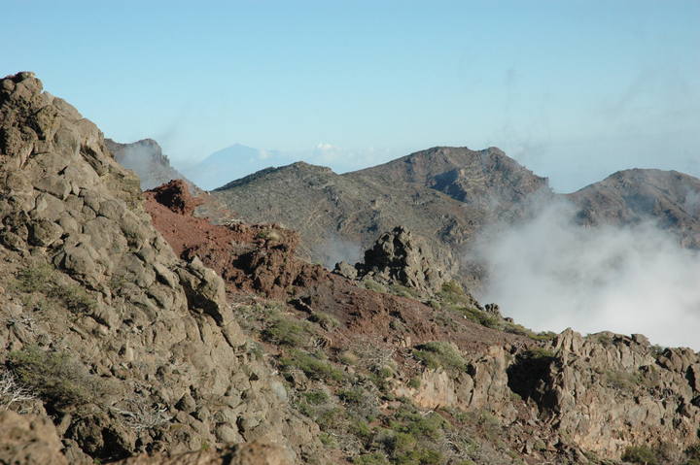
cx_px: 350
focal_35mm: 105
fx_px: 2040
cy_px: 232
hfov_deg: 19.5
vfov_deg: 13.0
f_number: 14
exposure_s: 1/800
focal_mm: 70
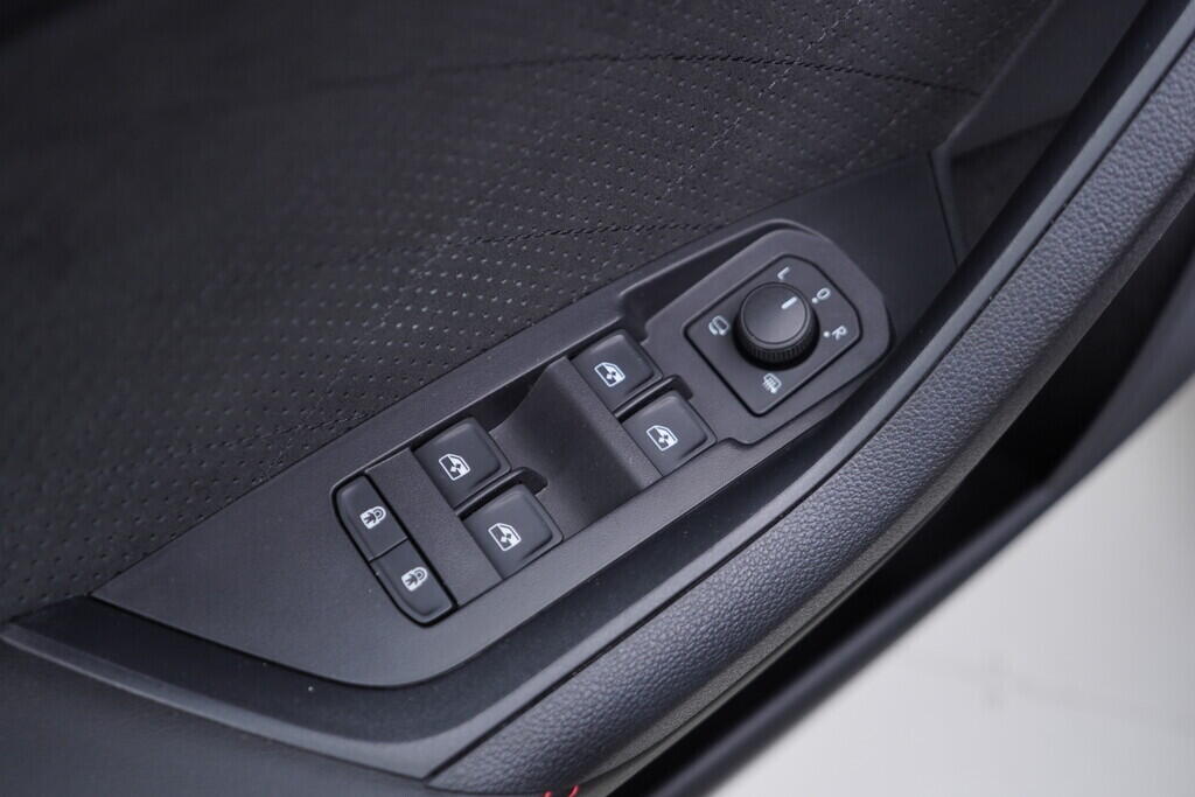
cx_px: 598
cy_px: 398
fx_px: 1195
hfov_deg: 53.1
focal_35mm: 36
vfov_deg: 36.9
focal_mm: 24
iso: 200
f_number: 2.8
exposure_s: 1/40
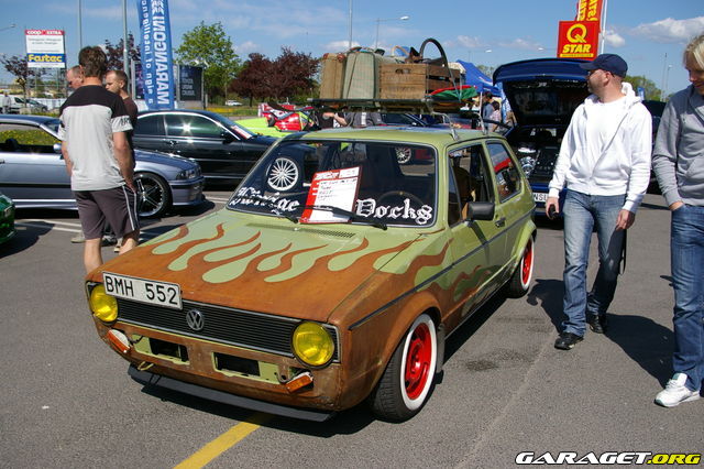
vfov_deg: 38.3
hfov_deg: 55.1
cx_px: 352
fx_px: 674
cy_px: 234
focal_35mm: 34
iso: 200
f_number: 9
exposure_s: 1/500
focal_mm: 23
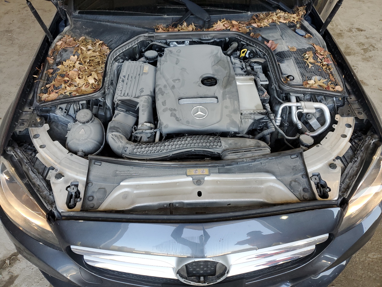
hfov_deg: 67.3
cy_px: 144
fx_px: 287
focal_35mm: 26
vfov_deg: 53.1
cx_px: 191
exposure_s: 1/120
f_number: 1.5
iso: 55
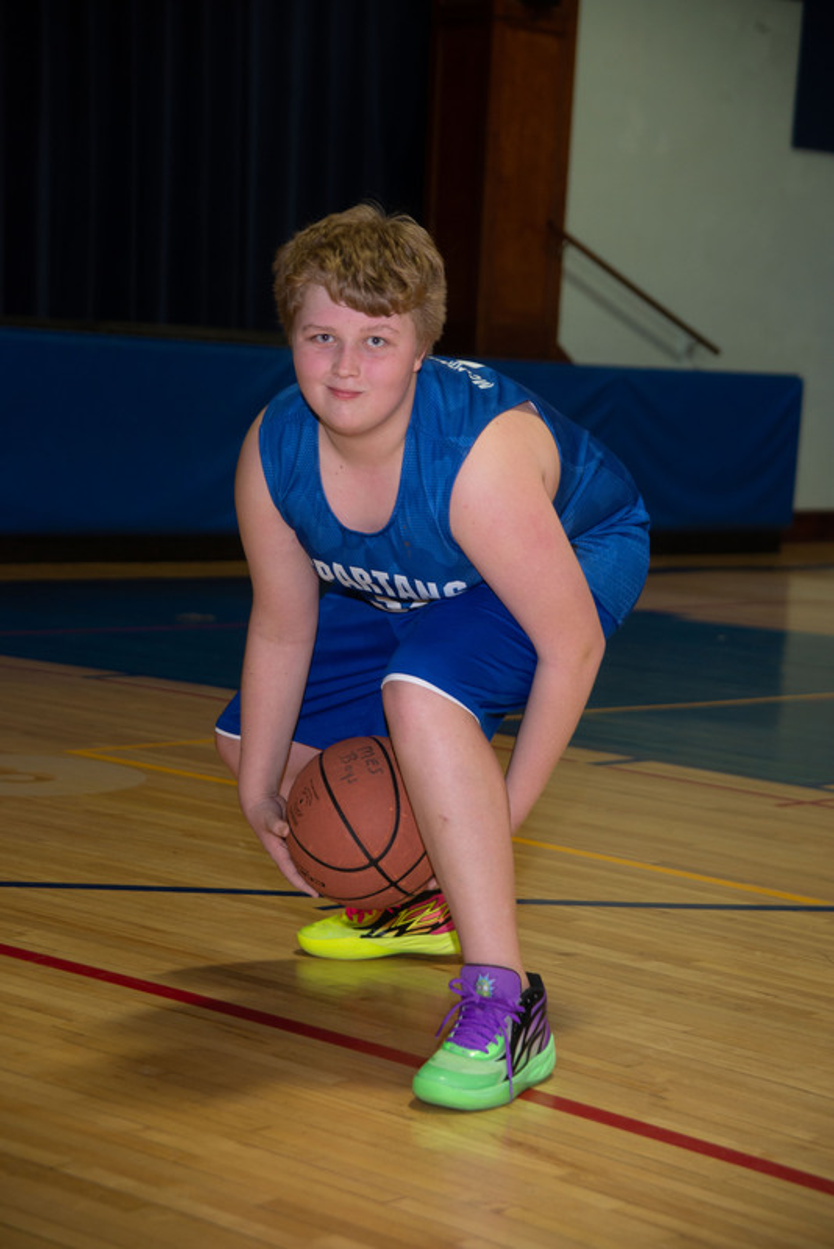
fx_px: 2847
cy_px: 624
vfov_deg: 24.8
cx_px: 417
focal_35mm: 82
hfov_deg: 16.7
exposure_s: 1/60
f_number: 7.1
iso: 800
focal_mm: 82
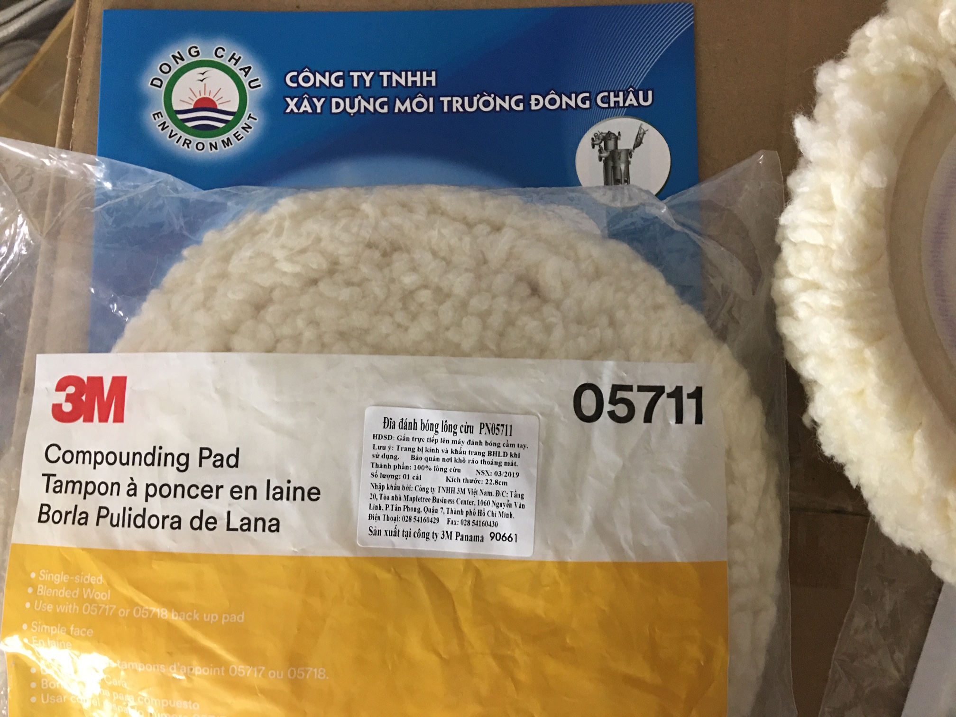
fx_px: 801
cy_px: 358
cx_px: 478
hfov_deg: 61.7
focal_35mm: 29
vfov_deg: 48.2
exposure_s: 1/8
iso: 100
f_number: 2.2
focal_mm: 4.15
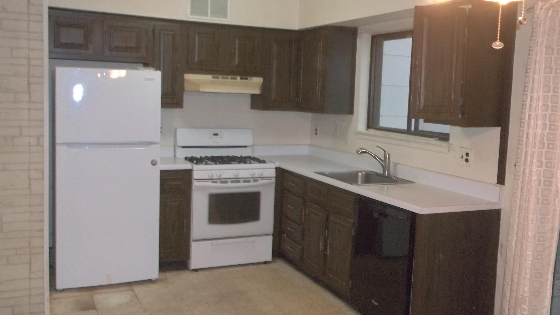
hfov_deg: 55.3
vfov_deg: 32.8
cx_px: 280
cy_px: 139
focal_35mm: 36
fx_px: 535
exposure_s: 1/30
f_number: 3.3
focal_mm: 5.9
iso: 320
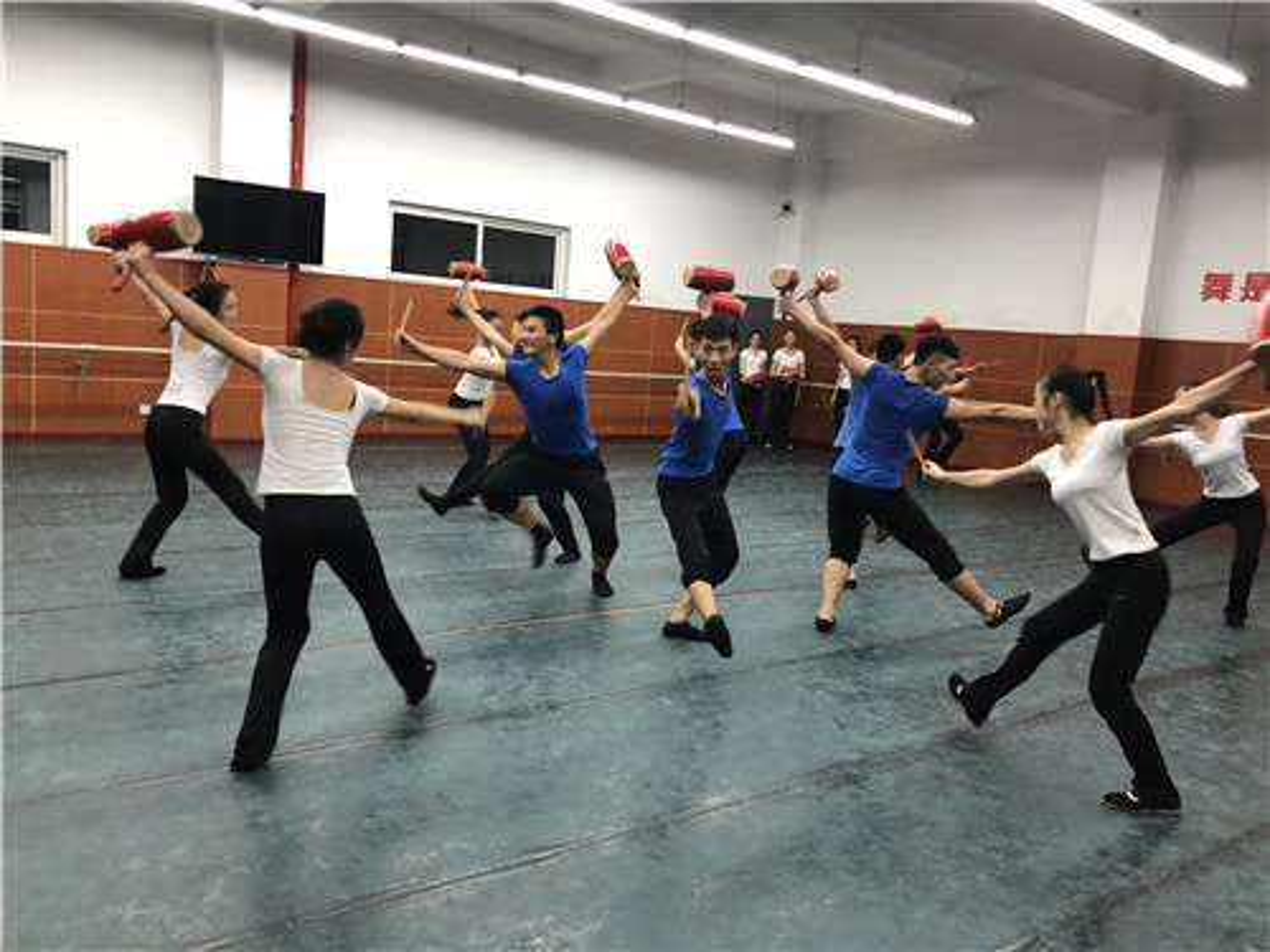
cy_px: 476
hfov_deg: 63.4
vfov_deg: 49.7
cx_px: 635
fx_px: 1027
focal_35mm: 28
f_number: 1.8
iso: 80
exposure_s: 1/17
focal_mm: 4
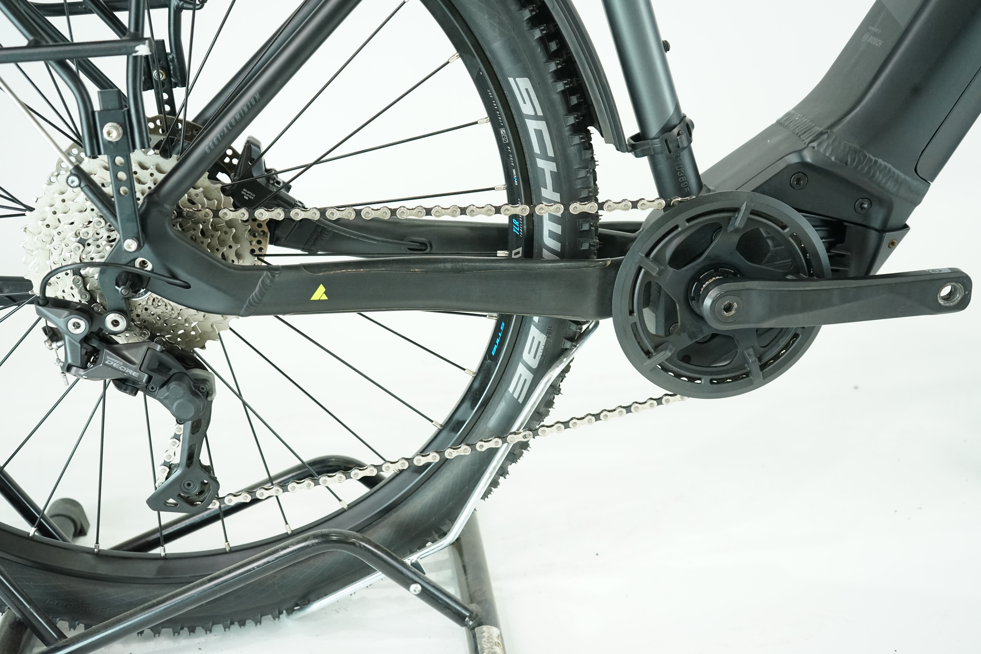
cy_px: 327
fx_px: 1117
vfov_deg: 32.6
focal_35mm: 41
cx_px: 490
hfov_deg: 47.4
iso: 2500
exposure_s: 1/200
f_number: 5
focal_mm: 41
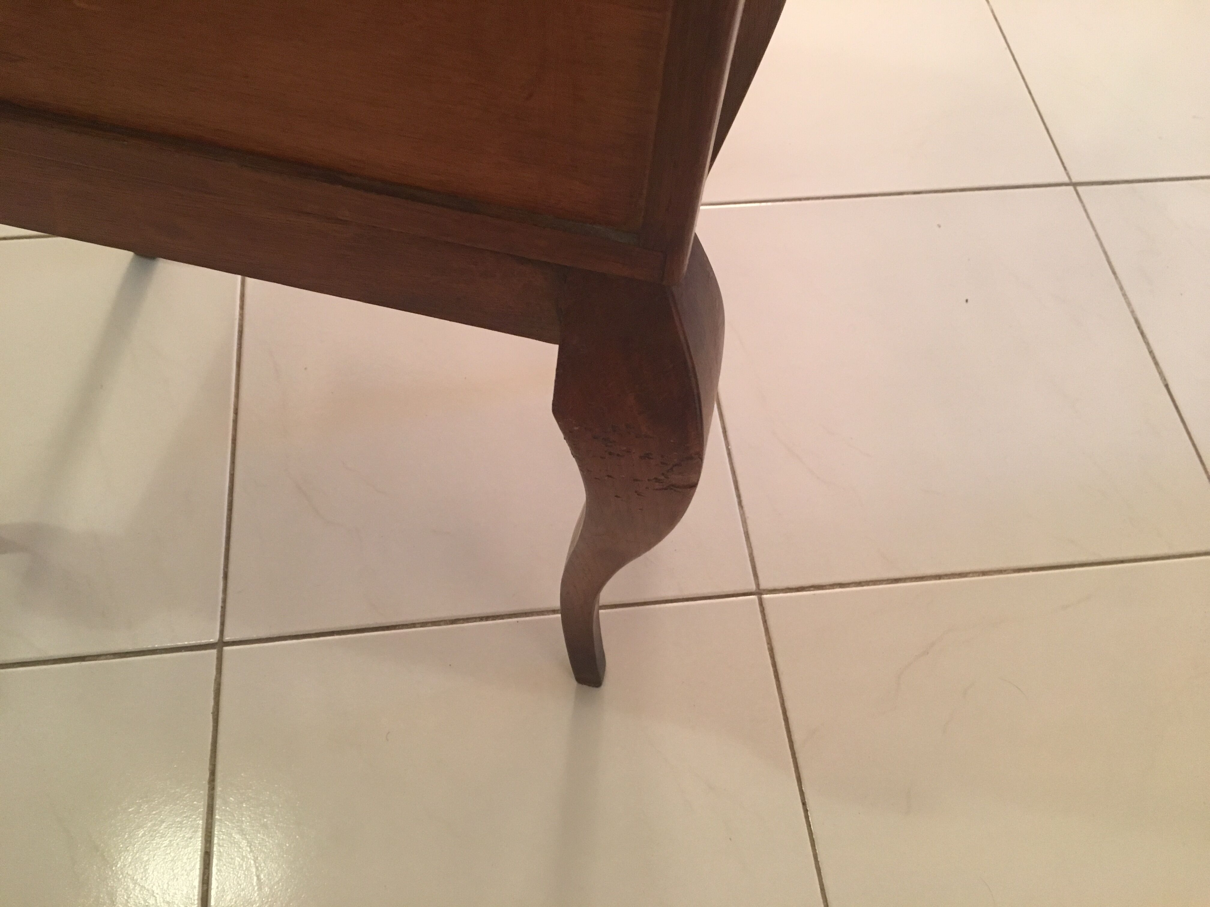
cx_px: 605
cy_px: 454
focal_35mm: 29
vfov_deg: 48.2
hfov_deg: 61.7
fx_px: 1014
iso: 200
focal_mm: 4.15
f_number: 2.2
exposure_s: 1/33
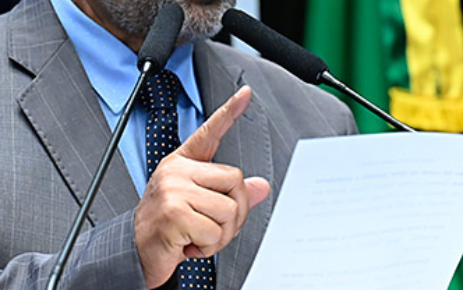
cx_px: 181
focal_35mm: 329
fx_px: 4154
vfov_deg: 4.0
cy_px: 91
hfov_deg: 6.4
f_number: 4.5
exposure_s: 1/125
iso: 6400
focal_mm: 125
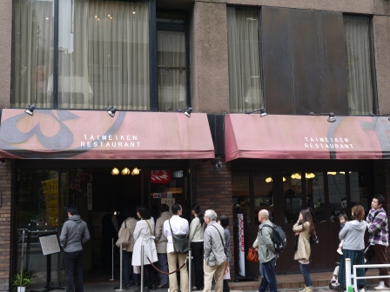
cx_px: 195
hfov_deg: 42.9
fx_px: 496
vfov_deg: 32.9
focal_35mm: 44
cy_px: 146
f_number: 5
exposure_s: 1/100
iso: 160
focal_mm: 22
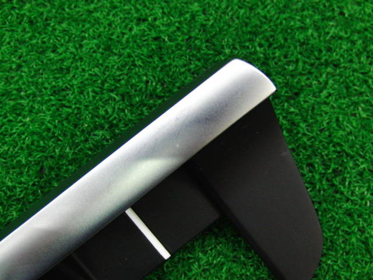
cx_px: 186
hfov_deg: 50.1
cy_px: 140
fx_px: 399
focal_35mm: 37
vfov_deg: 38.7
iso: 400
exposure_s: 1/60
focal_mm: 6.42
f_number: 3.6
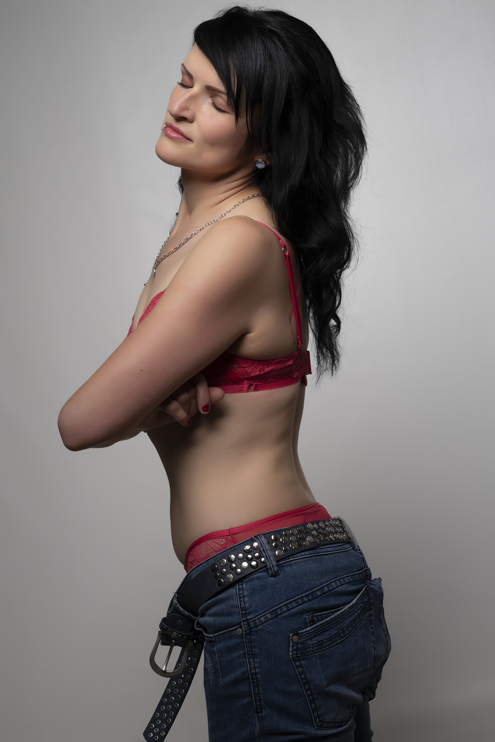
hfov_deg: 22.3
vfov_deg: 32.9
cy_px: 371
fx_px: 1258
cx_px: 248
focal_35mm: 61
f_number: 13
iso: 200
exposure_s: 1/200
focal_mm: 61
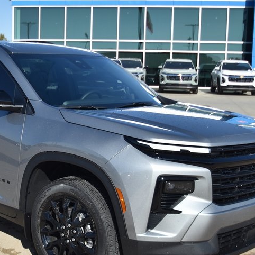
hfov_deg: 26.2
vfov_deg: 26.5
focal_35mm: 65
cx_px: 64
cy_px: 140
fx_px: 542
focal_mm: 24
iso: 100
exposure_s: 1/800
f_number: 4.5
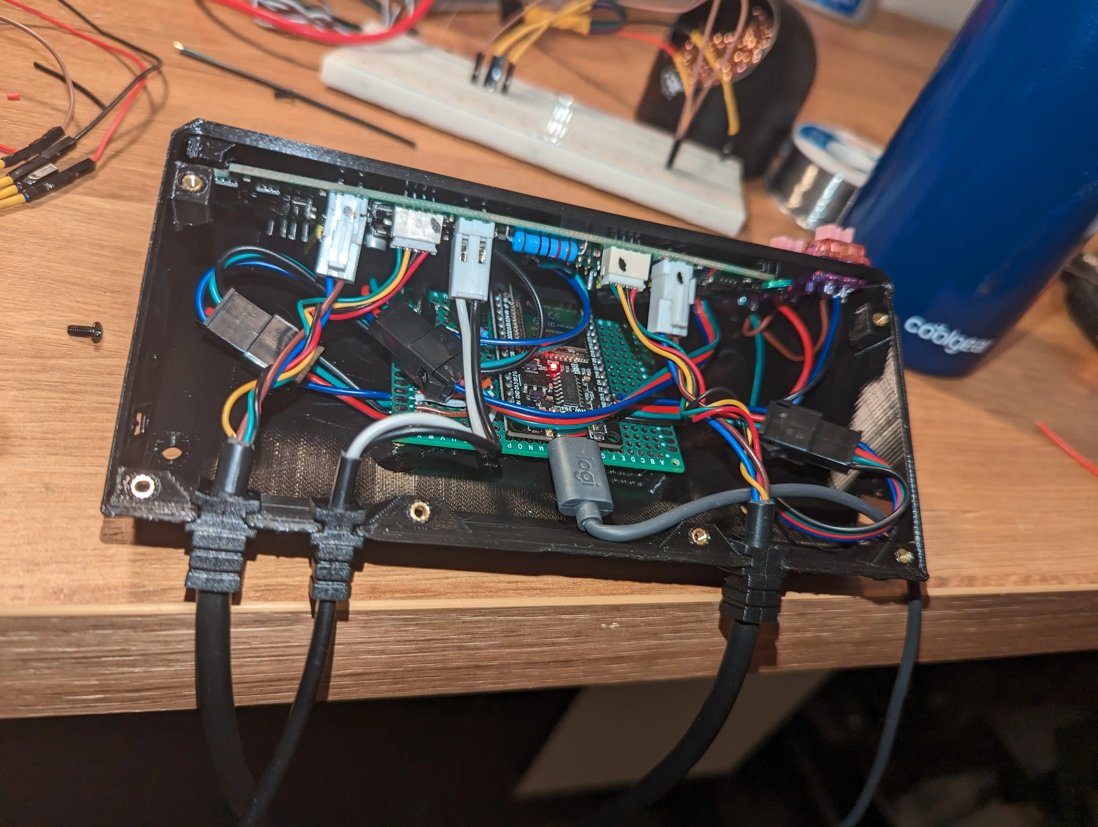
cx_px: 549
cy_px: 414
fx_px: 762
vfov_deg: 56.9
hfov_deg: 71.5
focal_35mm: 24
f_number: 1.85
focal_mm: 6.81
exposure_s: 1/85.7
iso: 84
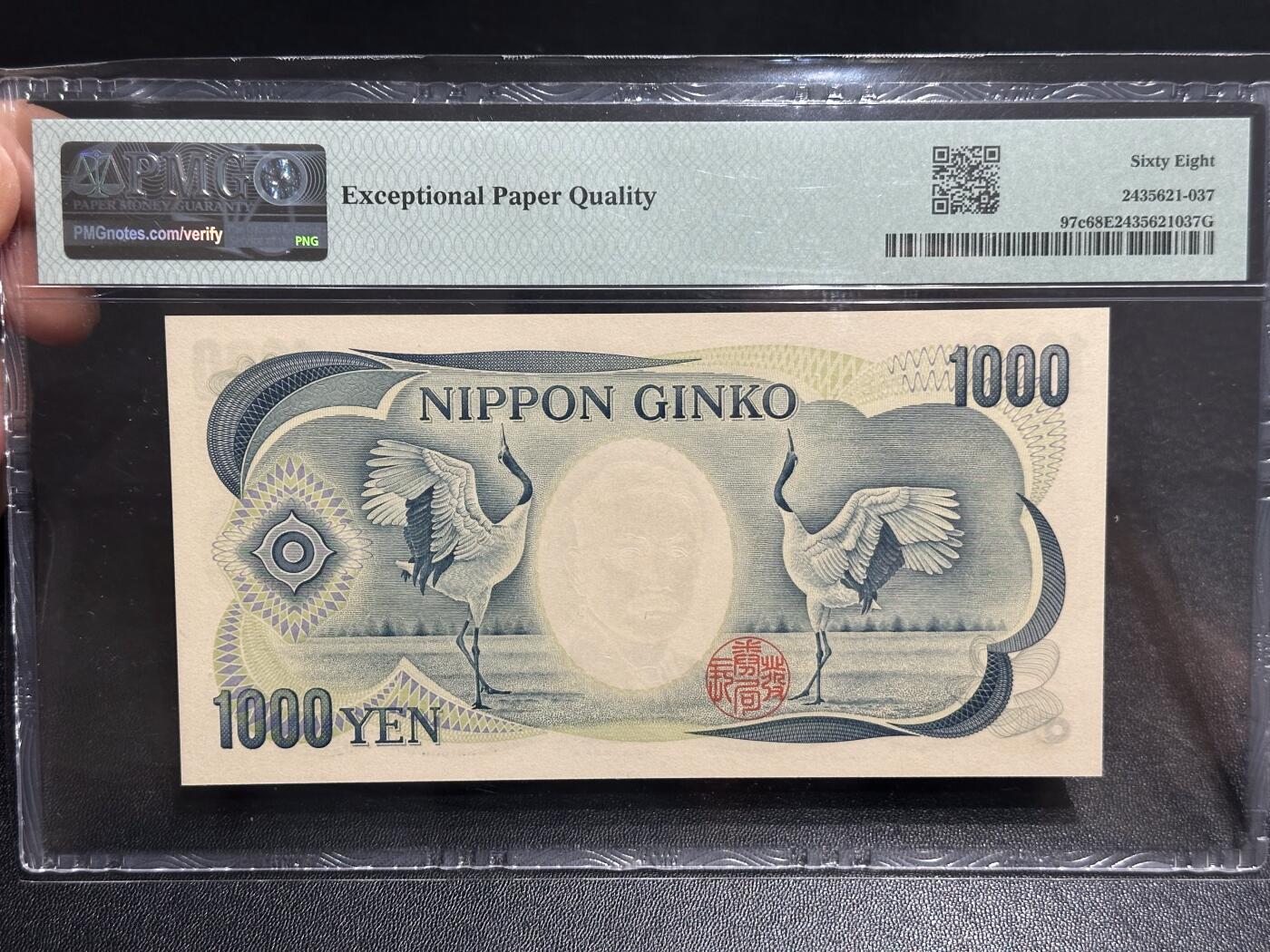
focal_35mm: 48
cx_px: 635
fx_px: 1761
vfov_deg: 30.3
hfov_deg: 39.7
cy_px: 476
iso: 160
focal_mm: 6.86
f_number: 1.78
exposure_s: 1/50
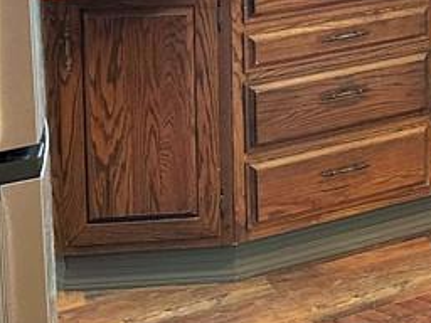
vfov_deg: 14.2
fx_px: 1195
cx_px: 618
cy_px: -195
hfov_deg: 18.4
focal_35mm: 96
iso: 200
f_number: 1.78
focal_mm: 6.86
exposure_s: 1/60
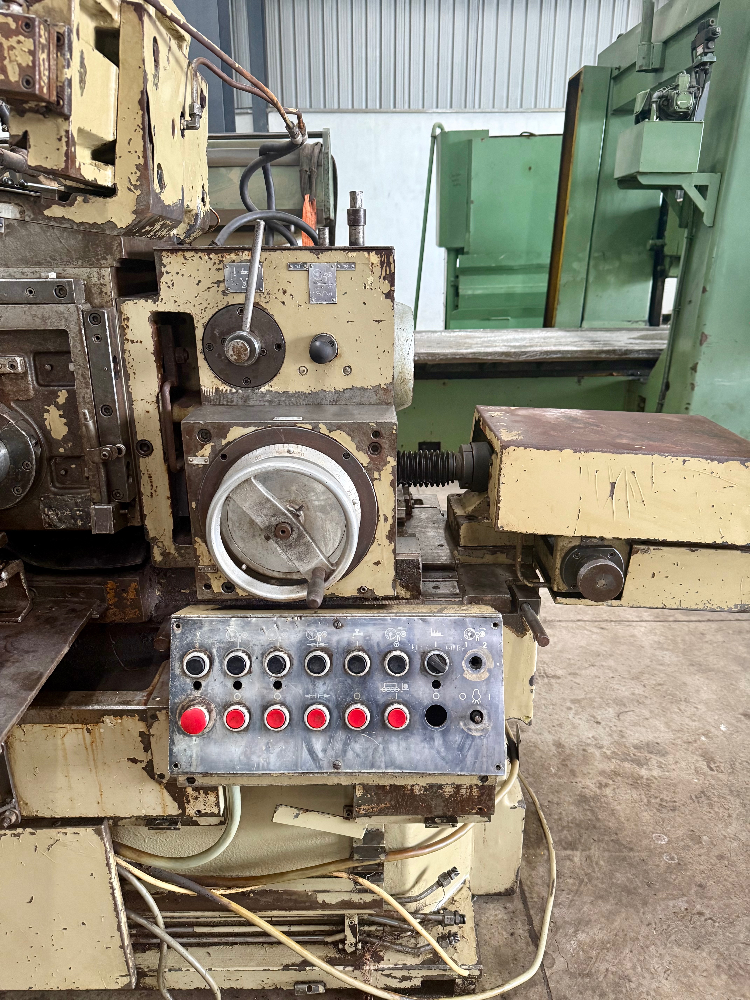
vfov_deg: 71.6
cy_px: 500
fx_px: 693
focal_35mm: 24
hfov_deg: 56.8
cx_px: 375
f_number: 1.78
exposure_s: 1/60
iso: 320
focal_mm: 6.76
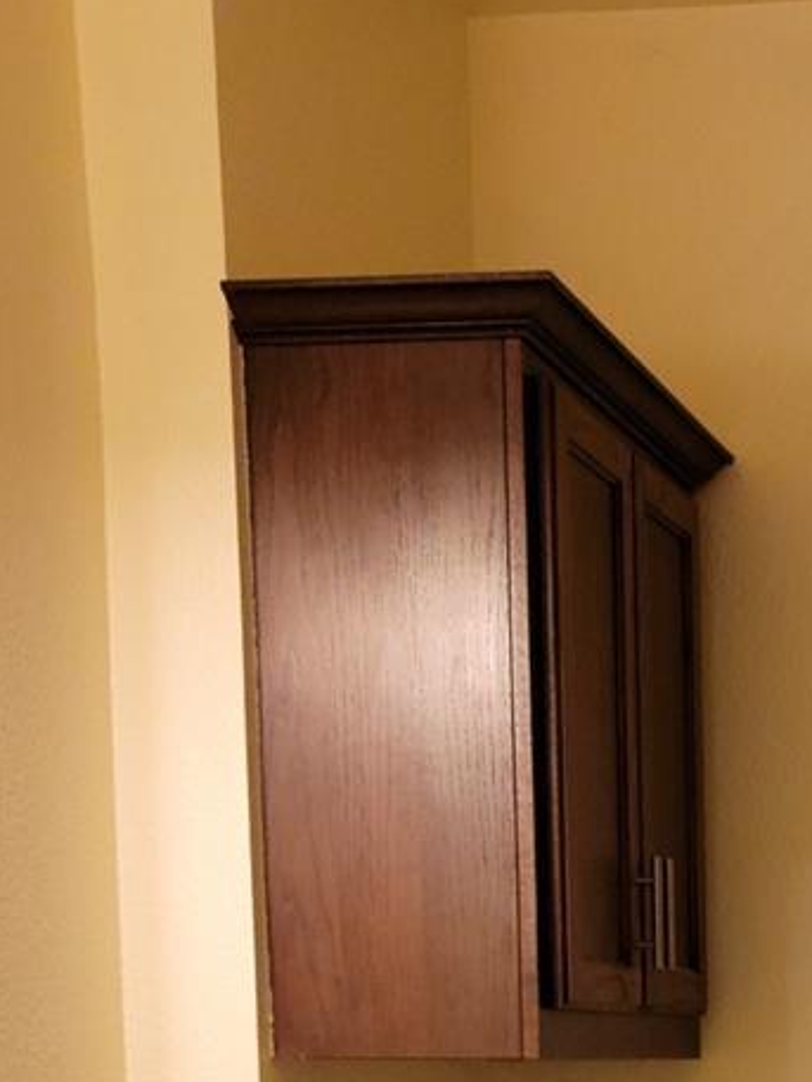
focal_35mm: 84
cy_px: 1428
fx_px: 2626
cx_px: 975
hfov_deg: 16.8
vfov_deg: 21.0
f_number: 1.8
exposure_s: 1/60
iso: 250
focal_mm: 7
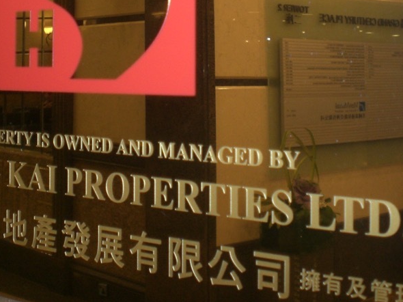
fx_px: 768
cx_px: 161
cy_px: 41
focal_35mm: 66
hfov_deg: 29.3
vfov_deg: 21.8
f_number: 3.1
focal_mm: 6.3
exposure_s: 1/30
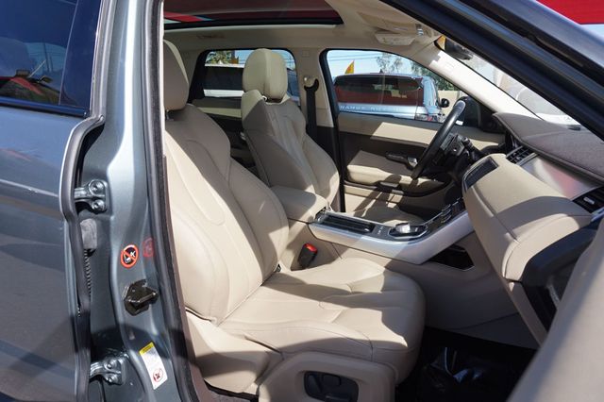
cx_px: 302
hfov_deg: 73.8
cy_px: 201
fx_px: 402
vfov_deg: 53.1
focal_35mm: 24
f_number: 6.3
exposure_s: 1/200
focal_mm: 16
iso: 100
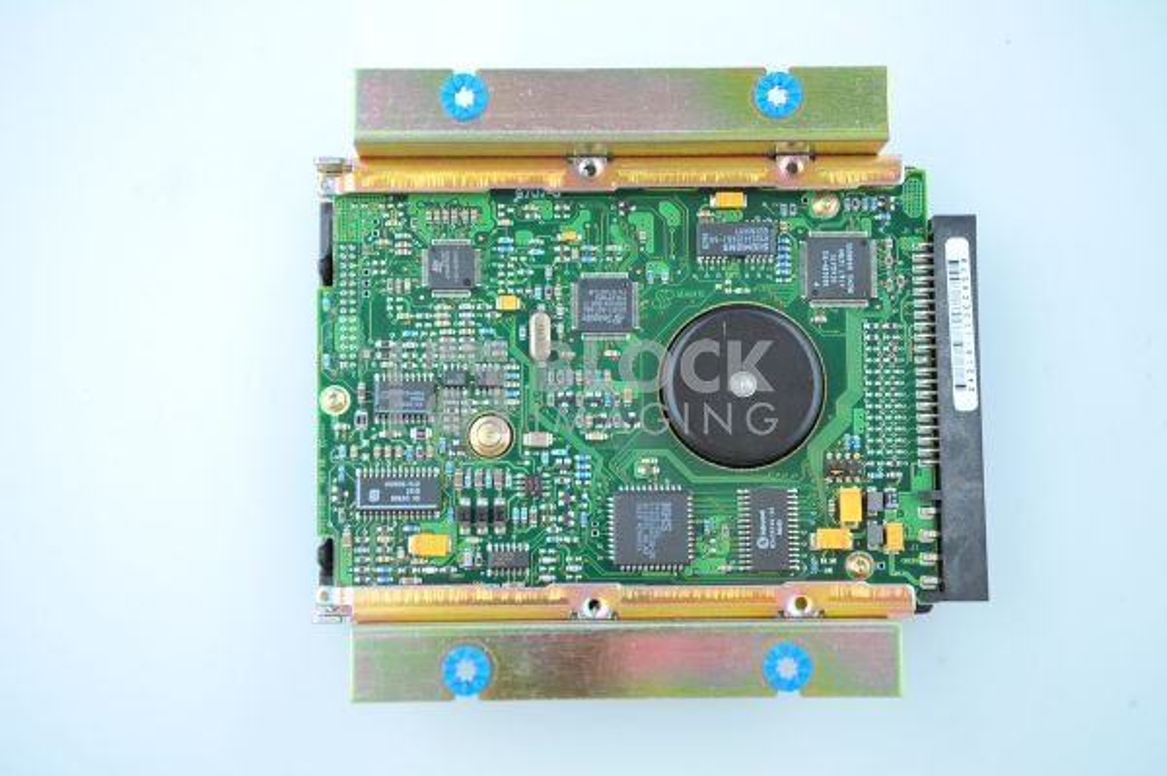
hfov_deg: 30.5
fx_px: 2138
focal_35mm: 66
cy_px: 388
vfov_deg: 20.6
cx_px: 584
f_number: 7.1
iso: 800
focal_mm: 66
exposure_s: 1/100
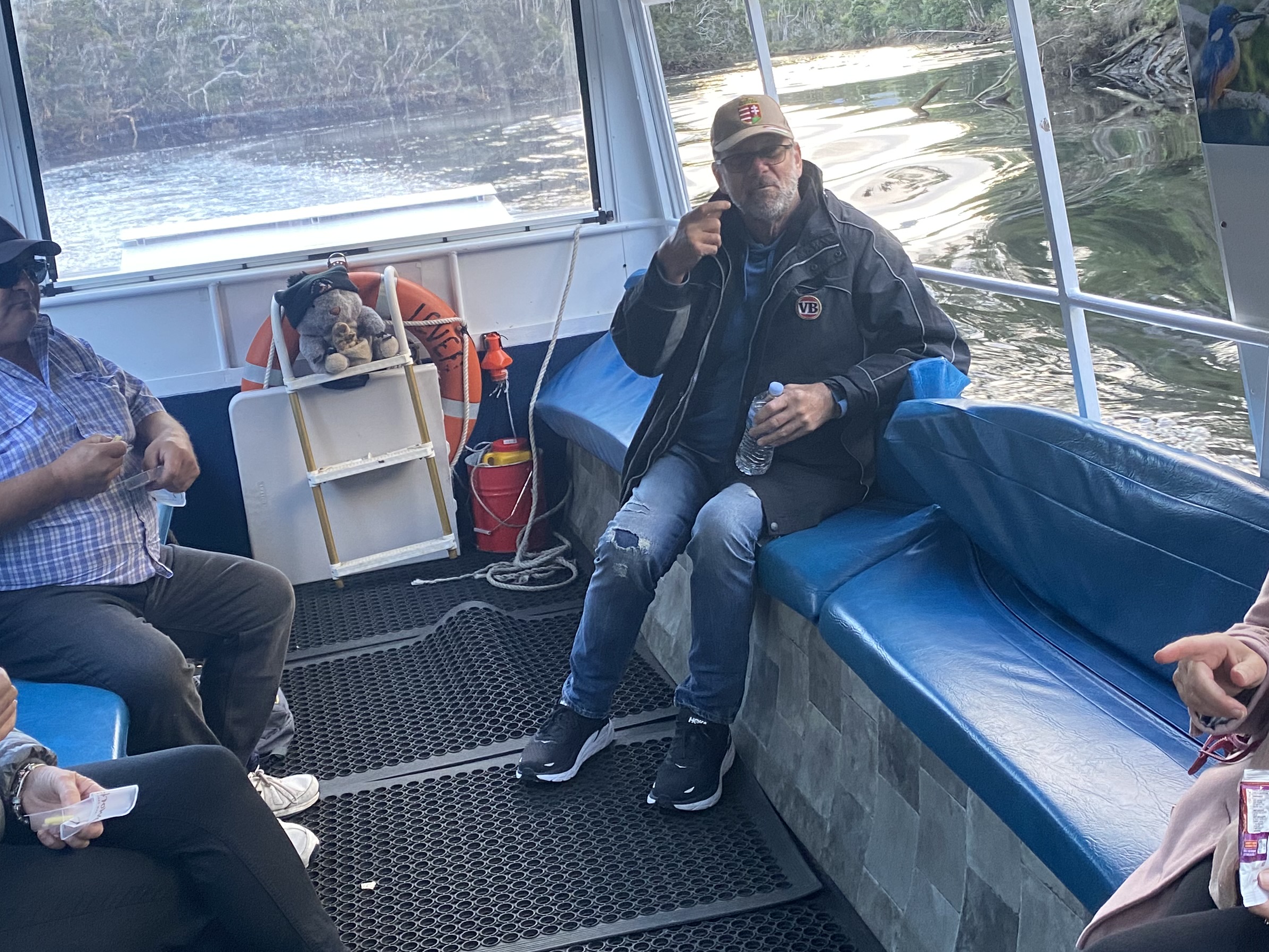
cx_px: 613
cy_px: 378
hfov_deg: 42.9
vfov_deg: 32.8
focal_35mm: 44
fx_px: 1613
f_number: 1.8
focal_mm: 4.25
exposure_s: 1/68
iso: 125
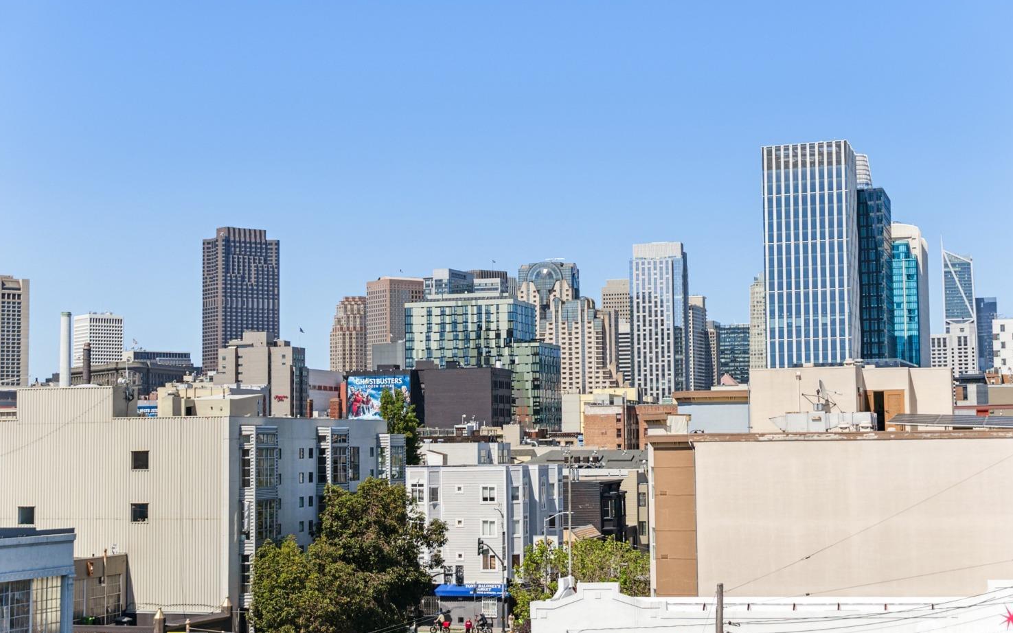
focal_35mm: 57
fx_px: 1574
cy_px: 304
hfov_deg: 35.7
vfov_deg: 22.7
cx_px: 510
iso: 100
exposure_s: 1/1600
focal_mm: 37
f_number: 4.5
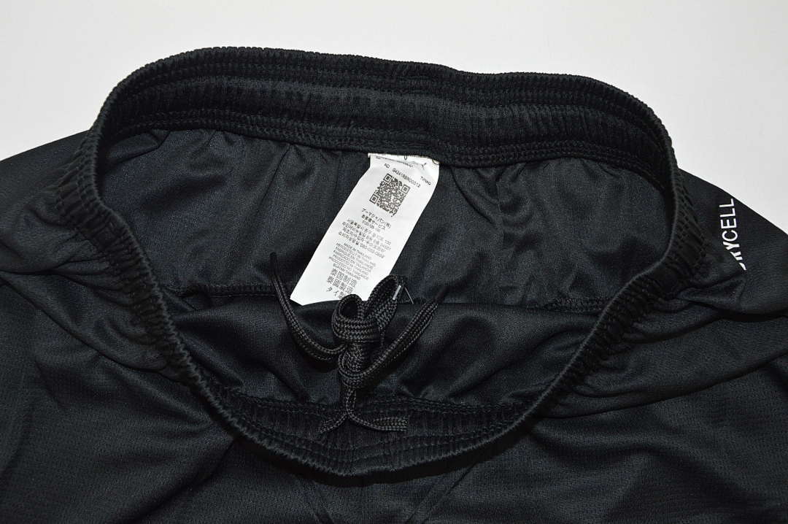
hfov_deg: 43.6
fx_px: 984
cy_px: 262
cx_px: 394
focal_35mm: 45
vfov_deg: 29.8
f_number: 8
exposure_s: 1/200
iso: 400
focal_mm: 30
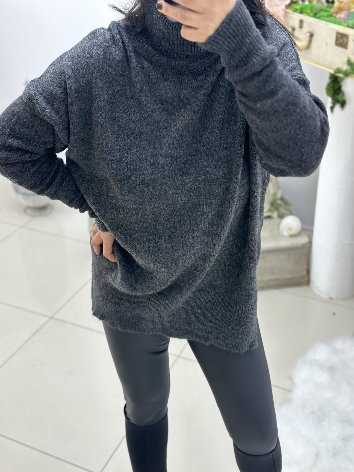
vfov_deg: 39.7
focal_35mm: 48
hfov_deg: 30.3
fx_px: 654
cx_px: 177
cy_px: 236
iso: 125
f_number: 1.78
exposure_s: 1/100
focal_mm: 6.86
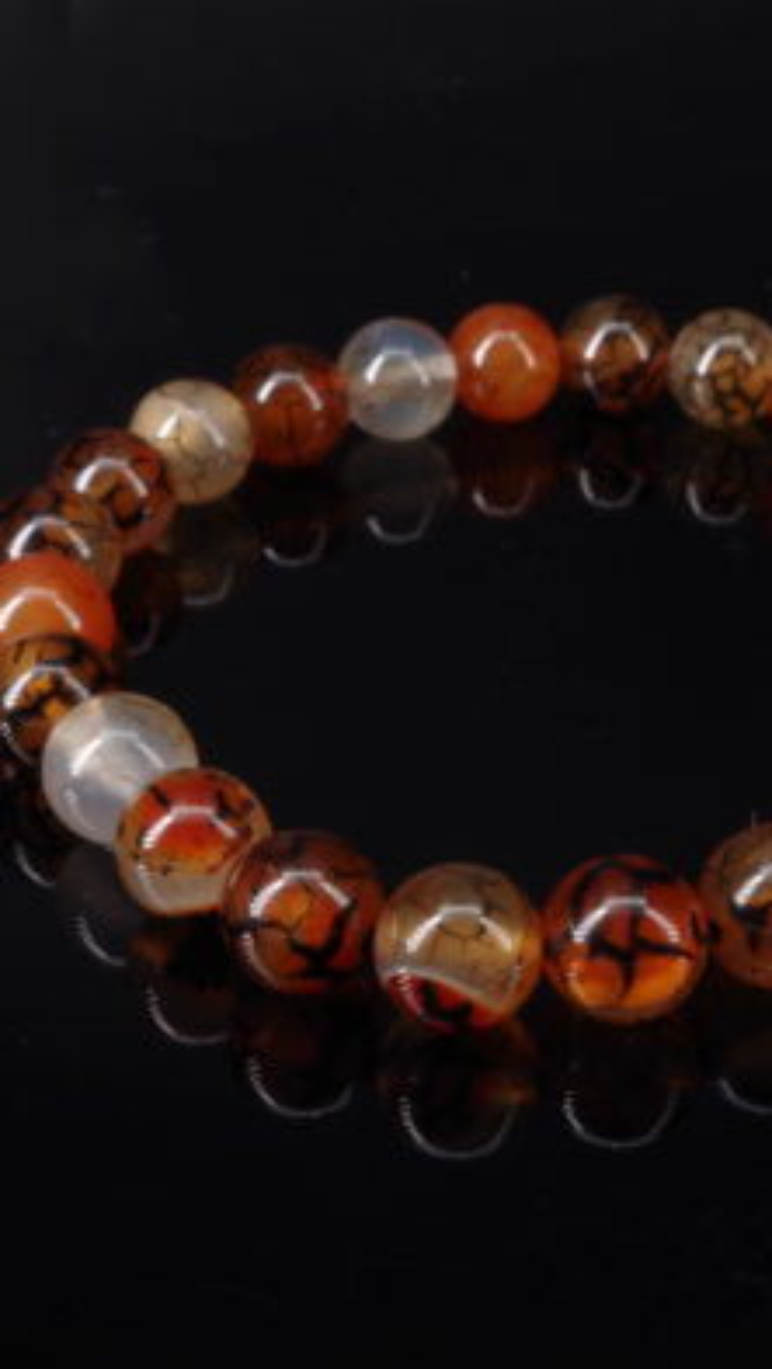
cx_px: 542
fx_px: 2253
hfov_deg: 19.4
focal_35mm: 62
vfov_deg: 33.8
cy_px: 683
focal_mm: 26.25
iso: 100
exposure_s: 1
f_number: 4
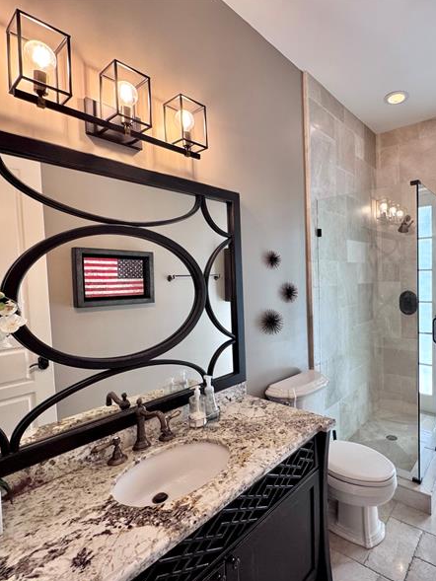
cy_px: 291
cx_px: 298
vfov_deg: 84.7
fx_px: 319
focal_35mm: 19
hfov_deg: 66.5
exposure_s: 1/120
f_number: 2.2
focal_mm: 2.22
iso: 250
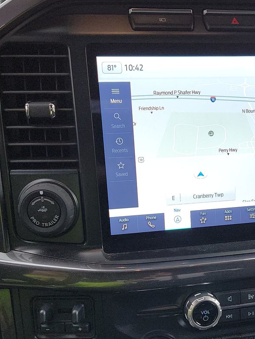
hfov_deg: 29.2
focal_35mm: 49
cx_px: 191
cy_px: 227
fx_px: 481
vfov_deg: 38.4
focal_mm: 6.7
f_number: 1.8
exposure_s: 1/59
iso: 104
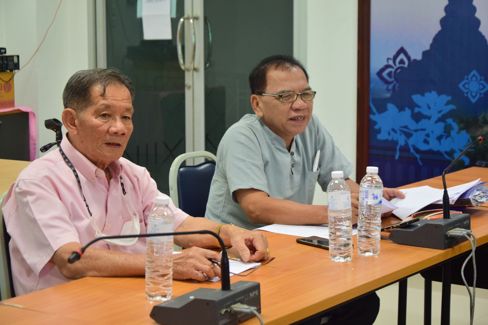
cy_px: 162
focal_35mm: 87
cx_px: 244
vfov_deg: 15.7
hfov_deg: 23.4
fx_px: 1180
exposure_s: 1/125
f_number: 5
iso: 1600
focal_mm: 58
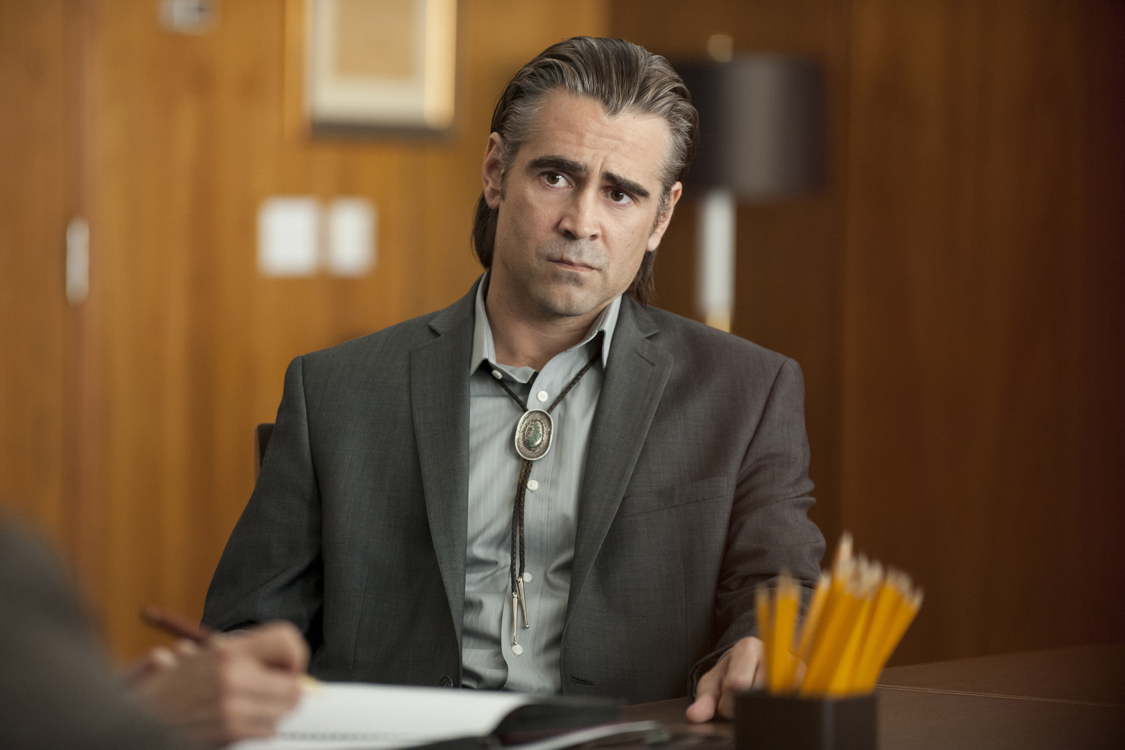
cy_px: 375
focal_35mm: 176
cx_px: 559
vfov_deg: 7.8
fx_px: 5500
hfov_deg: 11.7
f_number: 3.2
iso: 2500
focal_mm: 175
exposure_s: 1/125
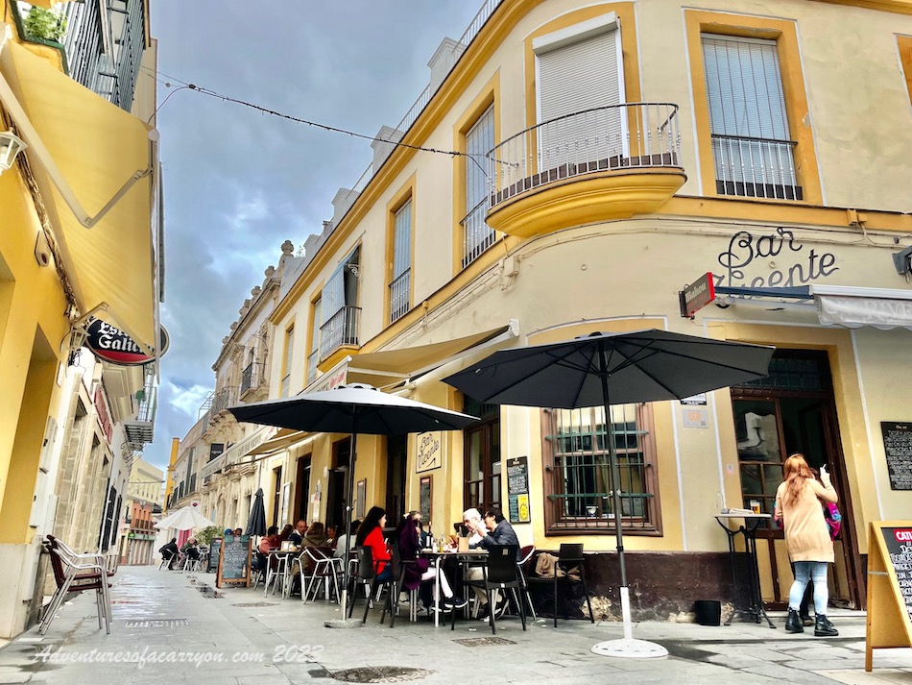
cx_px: 456
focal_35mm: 26
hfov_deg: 67.3
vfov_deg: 53.1
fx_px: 685
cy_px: 342
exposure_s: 1/2506
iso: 32
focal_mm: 4.2
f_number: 1.6
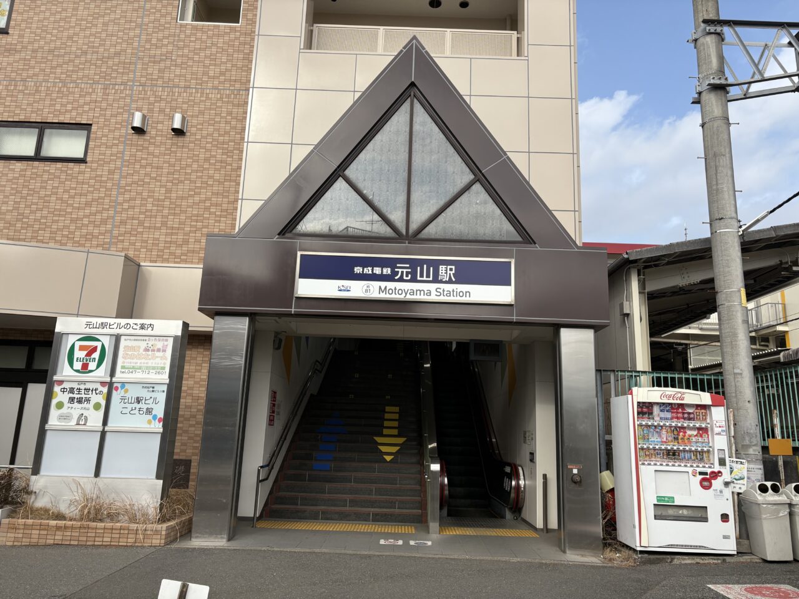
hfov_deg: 67.3
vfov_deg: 53.1
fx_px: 600
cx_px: 400
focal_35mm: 26
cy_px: 300
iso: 50
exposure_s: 1/2747
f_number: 1.6
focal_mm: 5.96
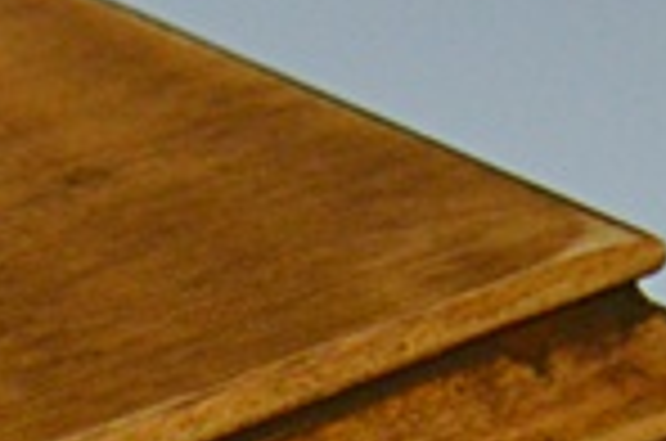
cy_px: 1469
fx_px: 10289
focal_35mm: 557
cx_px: -927
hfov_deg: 3.7
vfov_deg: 2.4
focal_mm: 55
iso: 1400
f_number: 5.6
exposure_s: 1/60
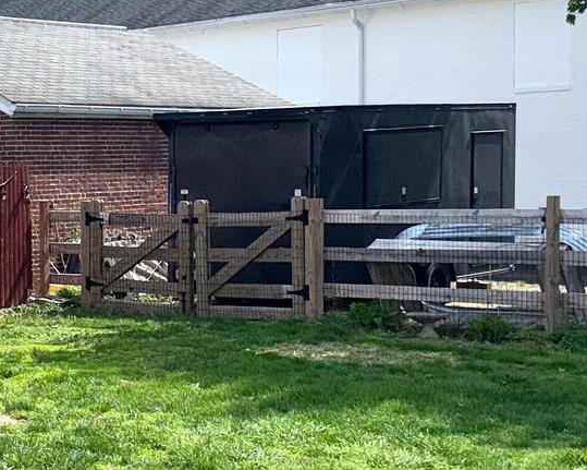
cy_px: 289
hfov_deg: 20.4
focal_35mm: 89
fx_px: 1546
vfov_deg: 17.2
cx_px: -72
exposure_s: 1/7937
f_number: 1.78
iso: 50
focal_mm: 6.76
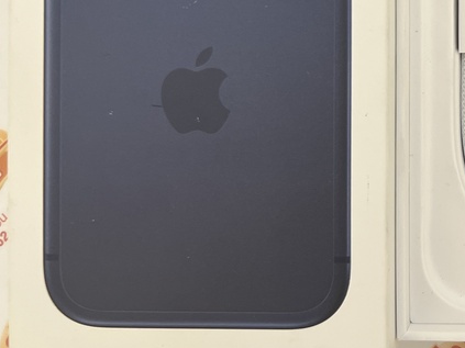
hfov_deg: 27.9
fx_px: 833
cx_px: 536
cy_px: -7
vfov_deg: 22.6
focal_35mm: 62
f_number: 1.5
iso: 100
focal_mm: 5.7
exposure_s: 1/121
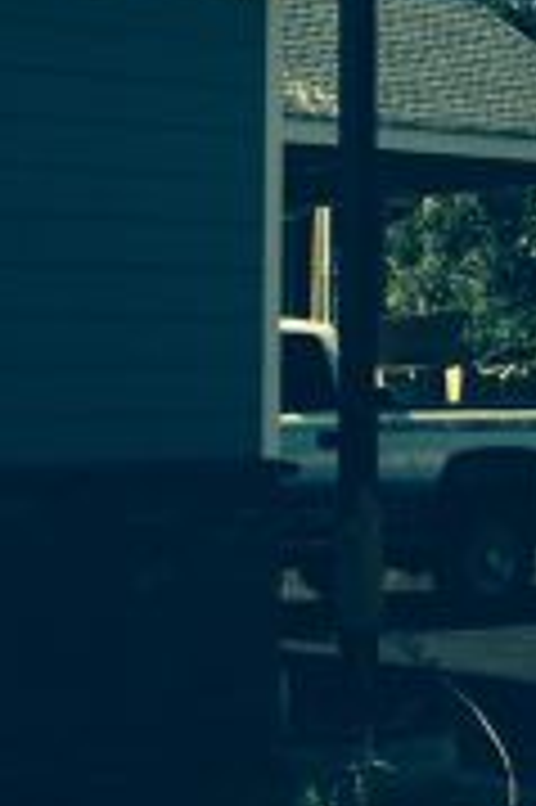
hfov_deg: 11.8
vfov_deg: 16.7
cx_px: 491
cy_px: -266
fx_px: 2573
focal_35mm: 115
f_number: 2.4
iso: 50
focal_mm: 4.12
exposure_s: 1/963
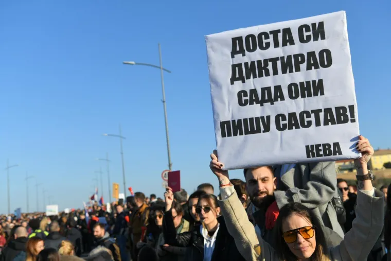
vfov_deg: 27.0
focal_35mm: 50
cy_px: 130
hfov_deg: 39.6
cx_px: 196
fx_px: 543
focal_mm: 50
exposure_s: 1/800
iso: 200
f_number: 6.3
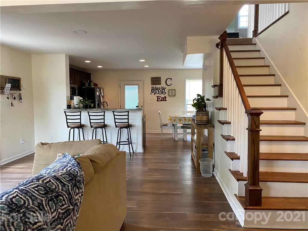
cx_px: 154
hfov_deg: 67.3
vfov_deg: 53.1
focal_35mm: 26
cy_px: 116
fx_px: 231
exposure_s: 1/60
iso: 100
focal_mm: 4.25
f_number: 1.8
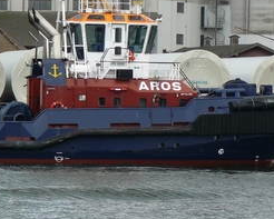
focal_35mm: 360
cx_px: 68
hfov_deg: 5.4
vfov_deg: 4.3
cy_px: 64
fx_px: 2921
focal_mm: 25.1
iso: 100
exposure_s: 1/250
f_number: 4
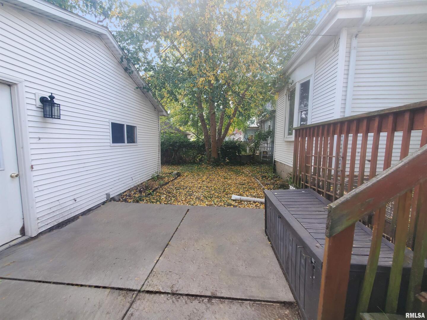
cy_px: 160
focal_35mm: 13
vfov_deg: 89.9
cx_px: 214
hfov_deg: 106.2
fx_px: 160
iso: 64
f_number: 2.2
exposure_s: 1/120
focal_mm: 1.8
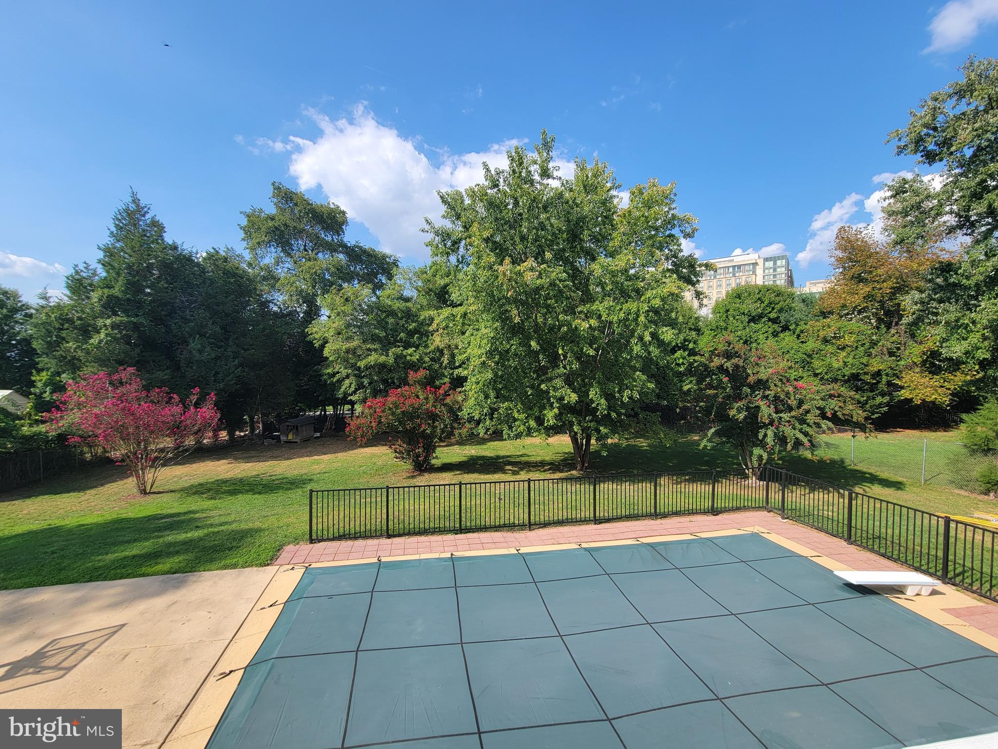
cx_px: 499
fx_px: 375
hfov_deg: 106.2
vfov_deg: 89.9
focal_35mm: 13
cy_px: 374
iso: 50
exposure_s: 1/1222
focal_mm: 2.2
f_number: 2.2
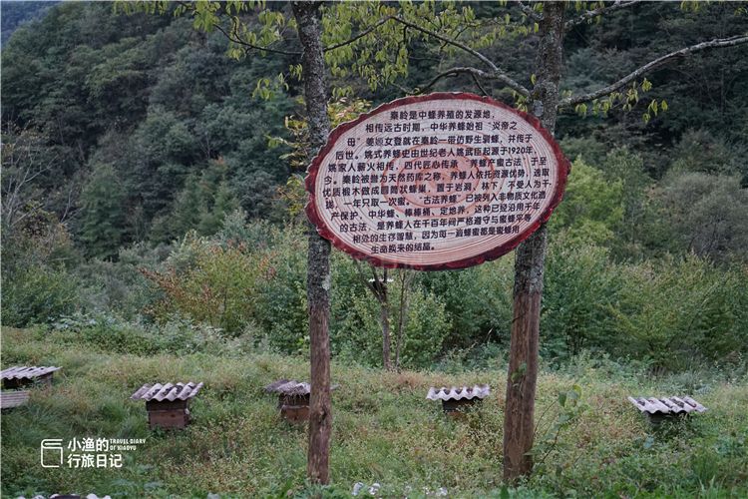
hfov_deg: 41.1
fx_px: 997
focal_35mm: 48
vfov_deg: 28.1
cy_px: 250
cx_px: 374
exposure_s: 1/160
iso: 2000
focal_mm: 48
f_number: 4.5
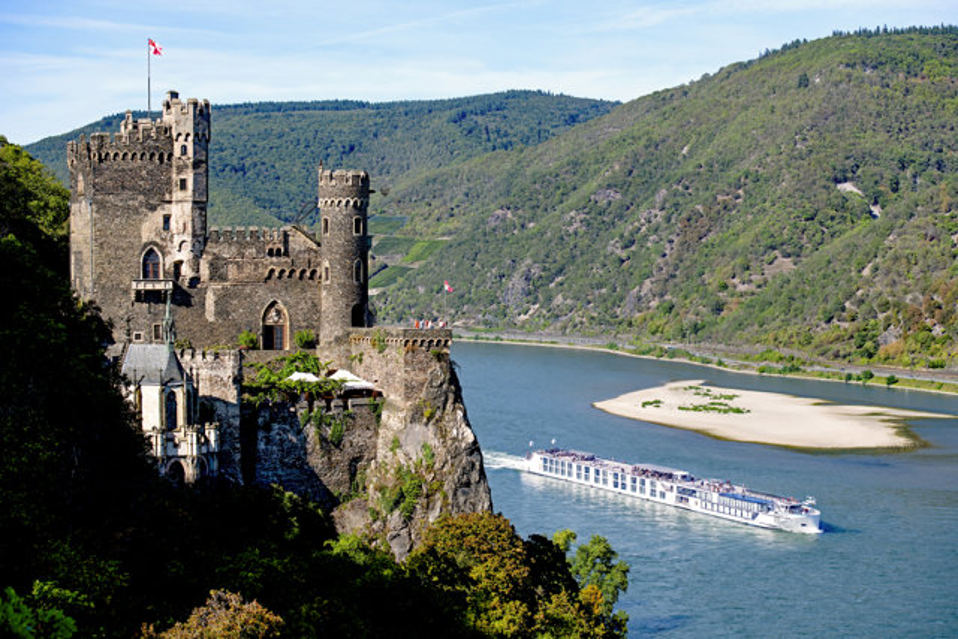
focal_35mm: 70
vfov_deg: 19.5
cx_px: 479
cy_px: 320
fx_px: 1863
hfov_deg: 28.8
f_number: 8
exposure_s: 1/320
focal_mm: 70
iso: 64
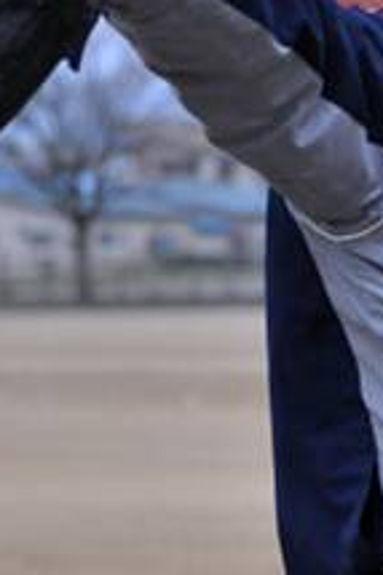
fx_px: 5003
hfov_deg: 4.4
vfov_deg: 6.6
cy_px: 511
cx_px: 414
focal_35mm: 313
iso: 800
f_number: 4.5
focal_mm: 70
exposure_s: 1/1250
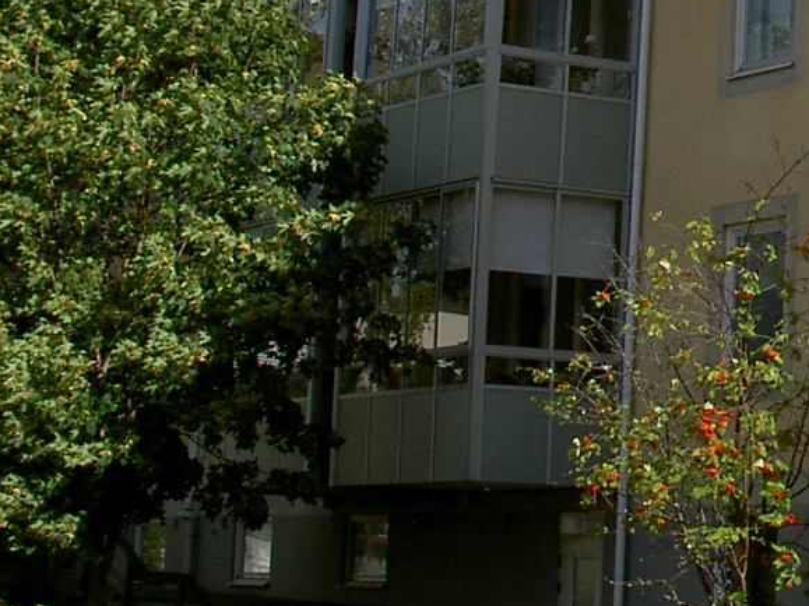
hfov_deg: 13.5
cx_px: 1195
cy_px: 54
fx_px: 3224
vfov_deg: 10.7
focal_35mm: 138
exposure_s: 1/500
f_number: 4.7
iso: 100
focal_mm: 8
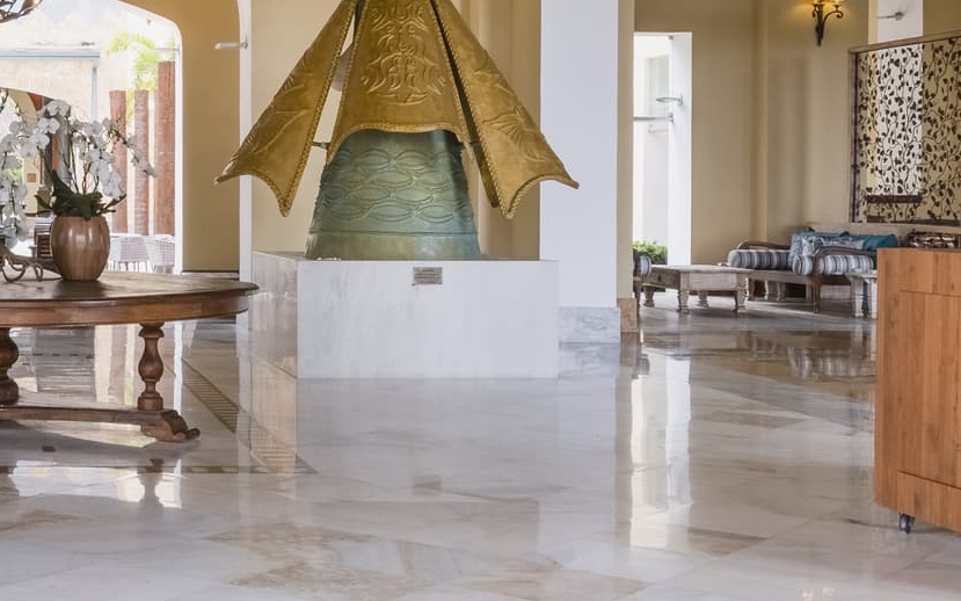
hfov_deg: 31.9
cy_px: 155
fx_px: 1545
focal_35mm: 59
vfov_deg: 21.8
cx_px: -2
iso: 400
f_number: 10
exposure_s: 1/250
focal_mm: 15.9
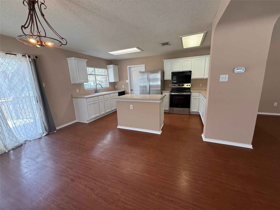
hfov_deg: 102.1
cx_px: 140
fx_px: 113
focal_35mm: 14
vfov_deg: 85.7
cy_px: 105
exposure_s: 1/120
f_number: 2.2
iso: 160
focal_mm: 2.22
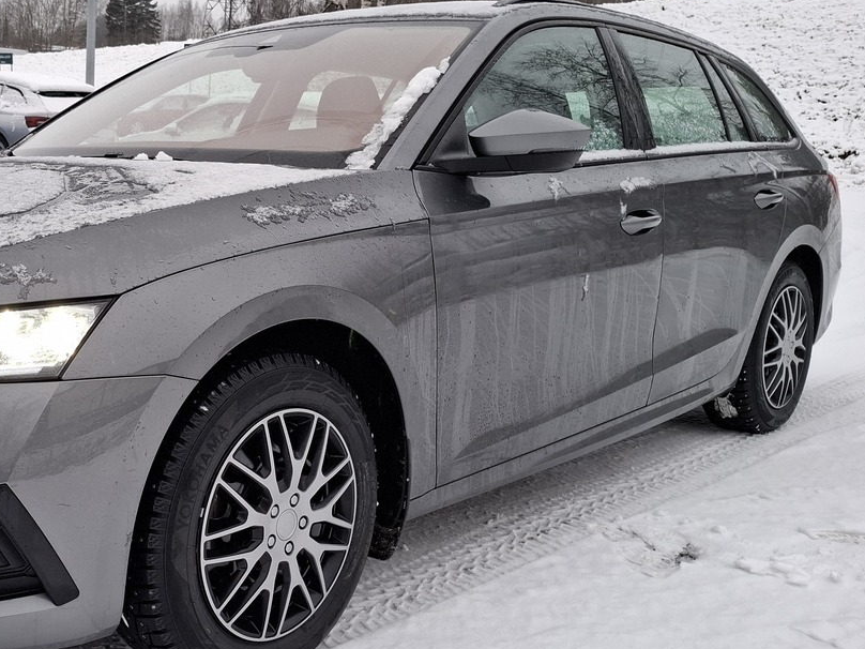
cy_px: 342
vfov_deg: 35.1
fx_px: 1025
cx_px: 213
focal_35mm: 41
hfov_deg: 44.2
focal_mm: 5.54
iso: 80
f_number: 1.8
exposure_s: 1/100
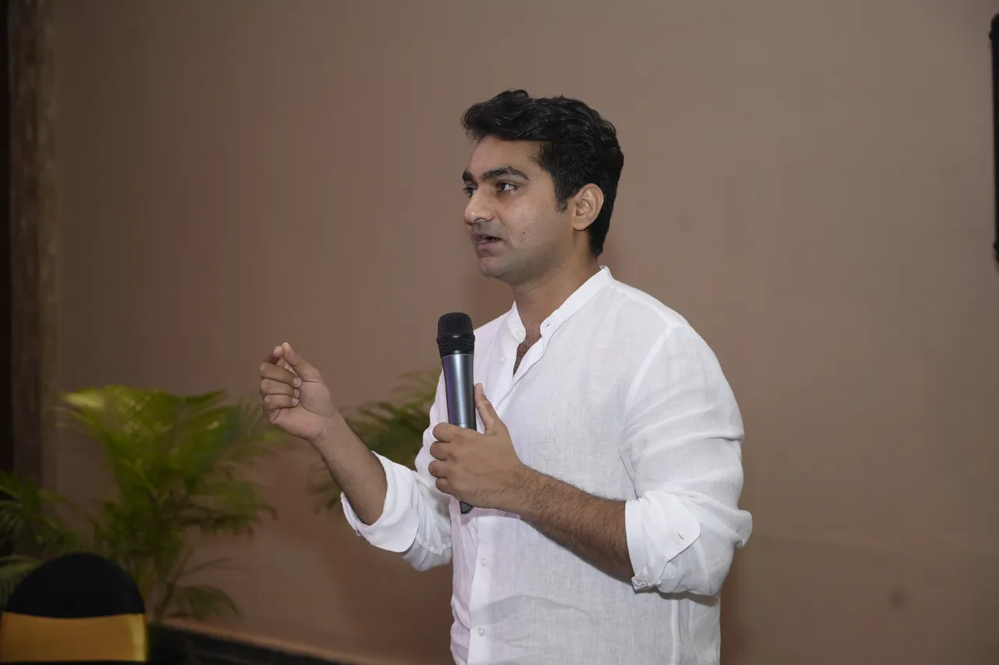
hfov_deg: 34.0
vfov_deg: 23.0
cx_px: 500
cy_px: 332
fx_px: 1636
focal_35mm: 59
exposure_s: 1/160
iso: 2000
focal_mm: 59
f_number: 4
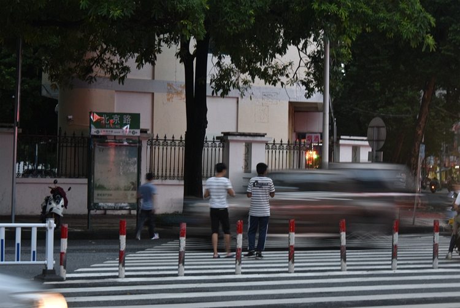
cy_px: 154
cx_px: 230
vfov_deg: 13.1
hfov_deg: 19.4
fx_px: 1342
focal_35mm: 105
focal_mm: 105
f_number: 13
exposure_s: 1/6
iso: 2000
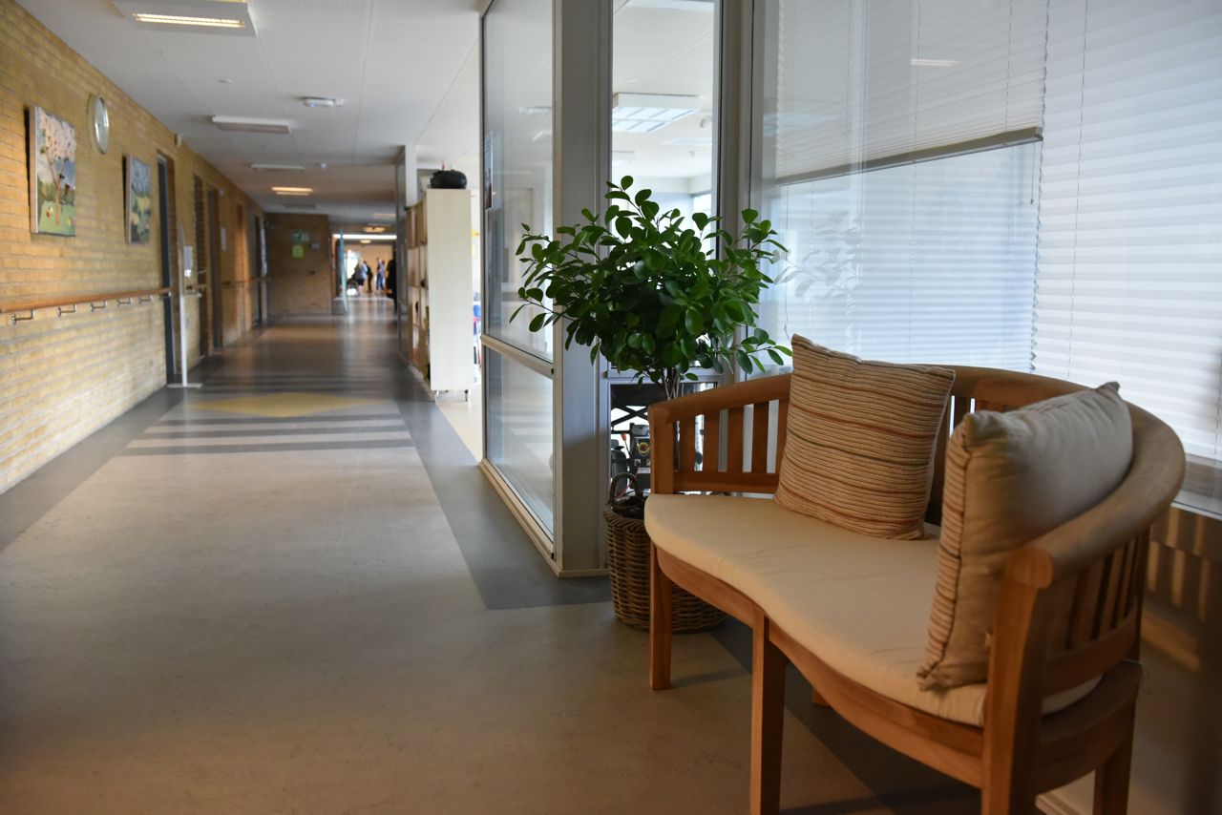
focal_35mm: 32
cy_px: 408
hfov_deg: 58.7
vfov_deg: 41.1
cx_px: 611
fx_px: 1086
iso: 6400
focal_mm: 32
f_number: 3.5
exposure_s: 1/400
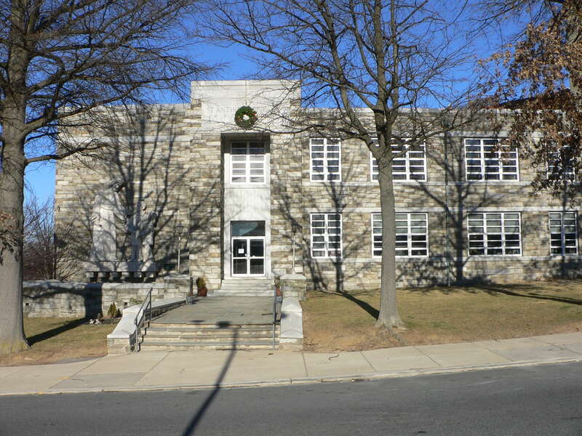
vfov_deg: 40.7
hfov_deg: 52.6
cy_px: 218
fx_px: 588
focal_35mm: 35
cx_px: 291
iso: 100
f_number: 5.6
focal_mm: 4.6
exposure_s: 1/500
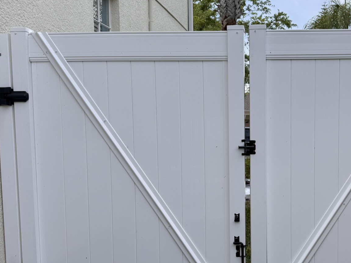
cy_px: 163
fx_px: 436
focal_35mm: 43
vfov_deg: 33.4
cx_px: 244
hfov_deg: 43.0
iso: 80
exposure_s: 1/3247
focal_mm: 6.76
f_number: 1.78
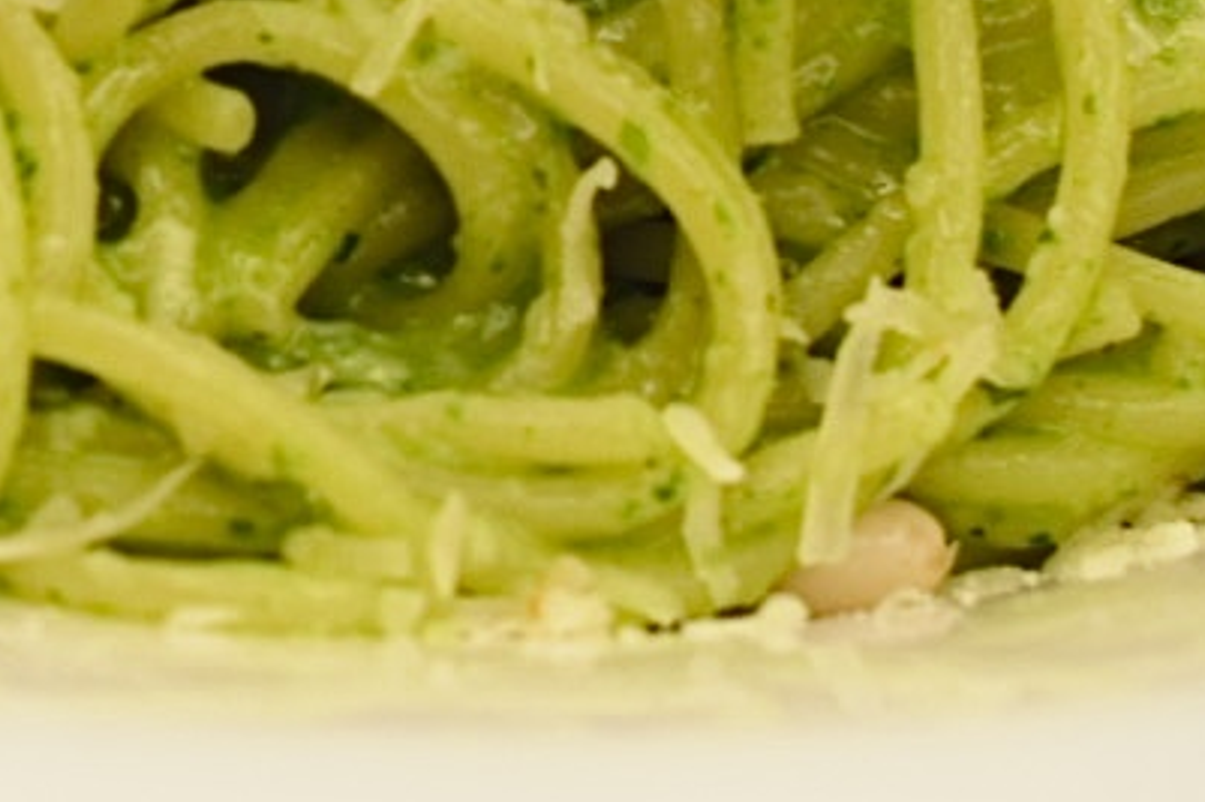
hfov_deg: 6.8
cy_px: -18
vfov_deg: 4.5
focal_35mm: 303
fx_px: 10137
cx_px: -213
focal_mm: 50
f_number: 6.3
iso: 320
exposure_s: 1/200
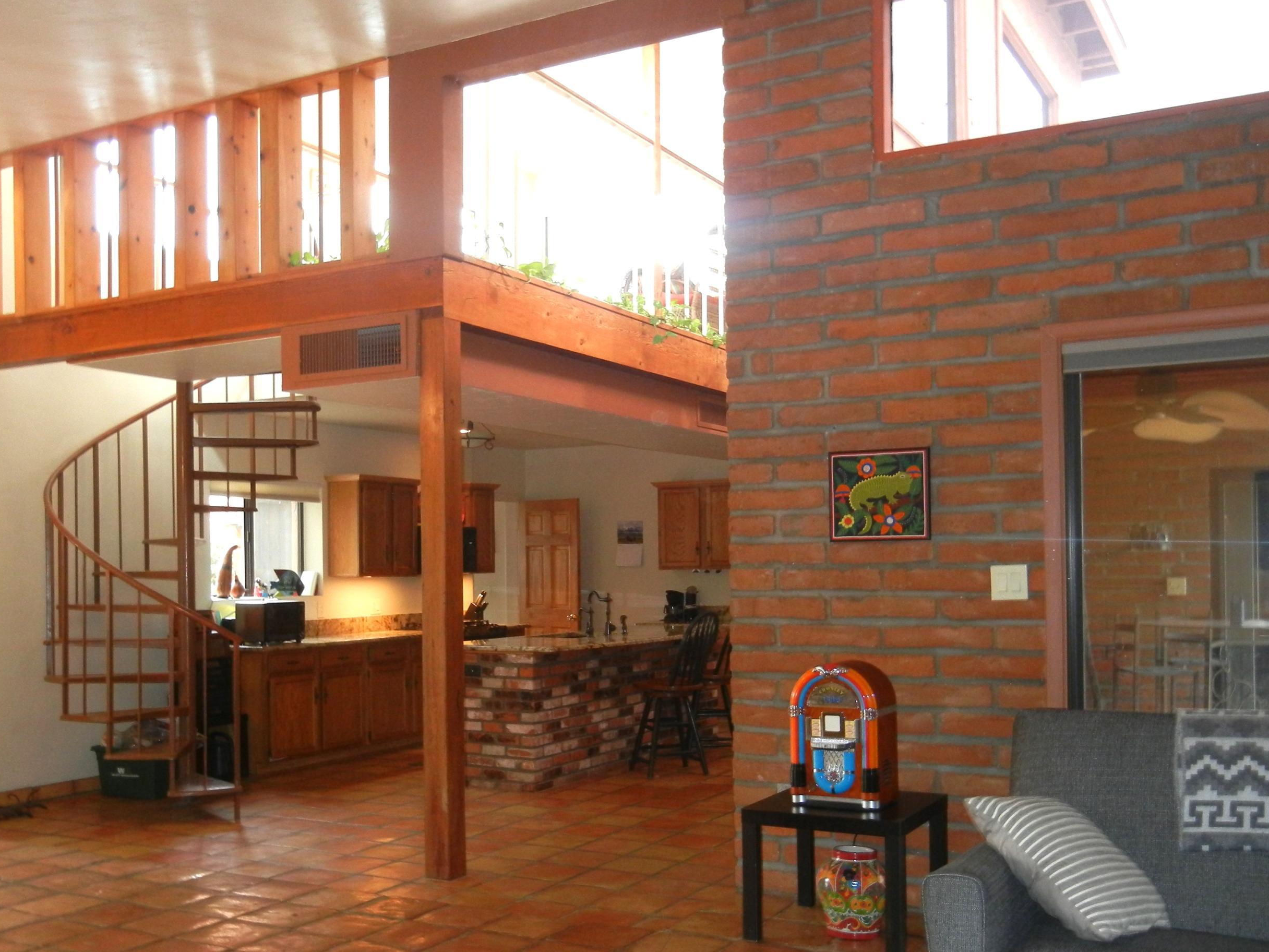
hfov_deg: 50.1
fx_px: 1356
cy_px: 570
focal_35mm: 37
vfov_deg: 38.5
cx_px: 569
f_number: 3.5
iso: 331
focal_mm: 5.4
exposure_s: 1/30
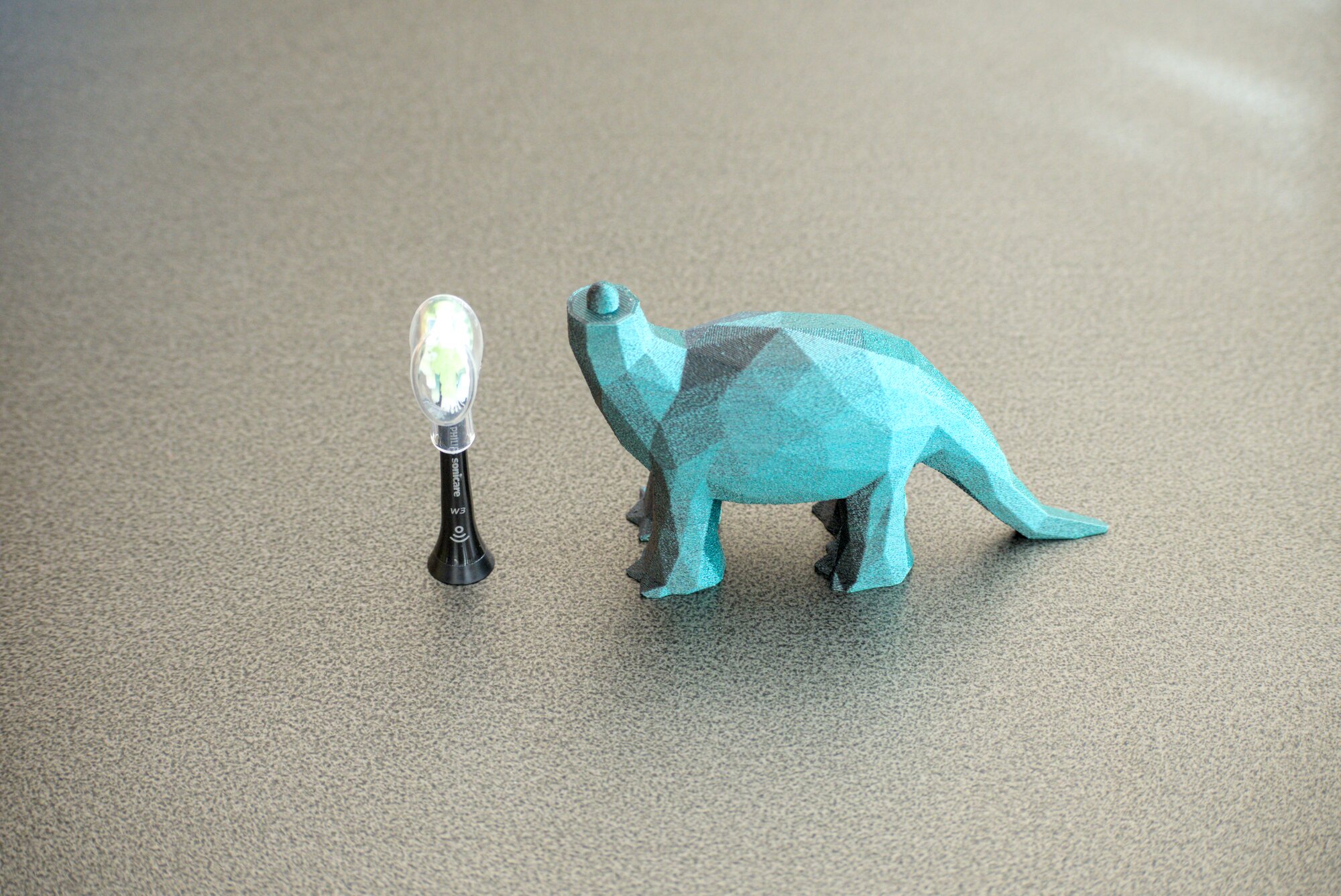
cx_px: 670
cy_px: 448
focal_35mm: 82
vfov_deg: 16.7
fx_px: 3056
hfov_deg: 24.7
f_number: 4
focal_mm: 55
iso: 800
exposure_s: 1/125
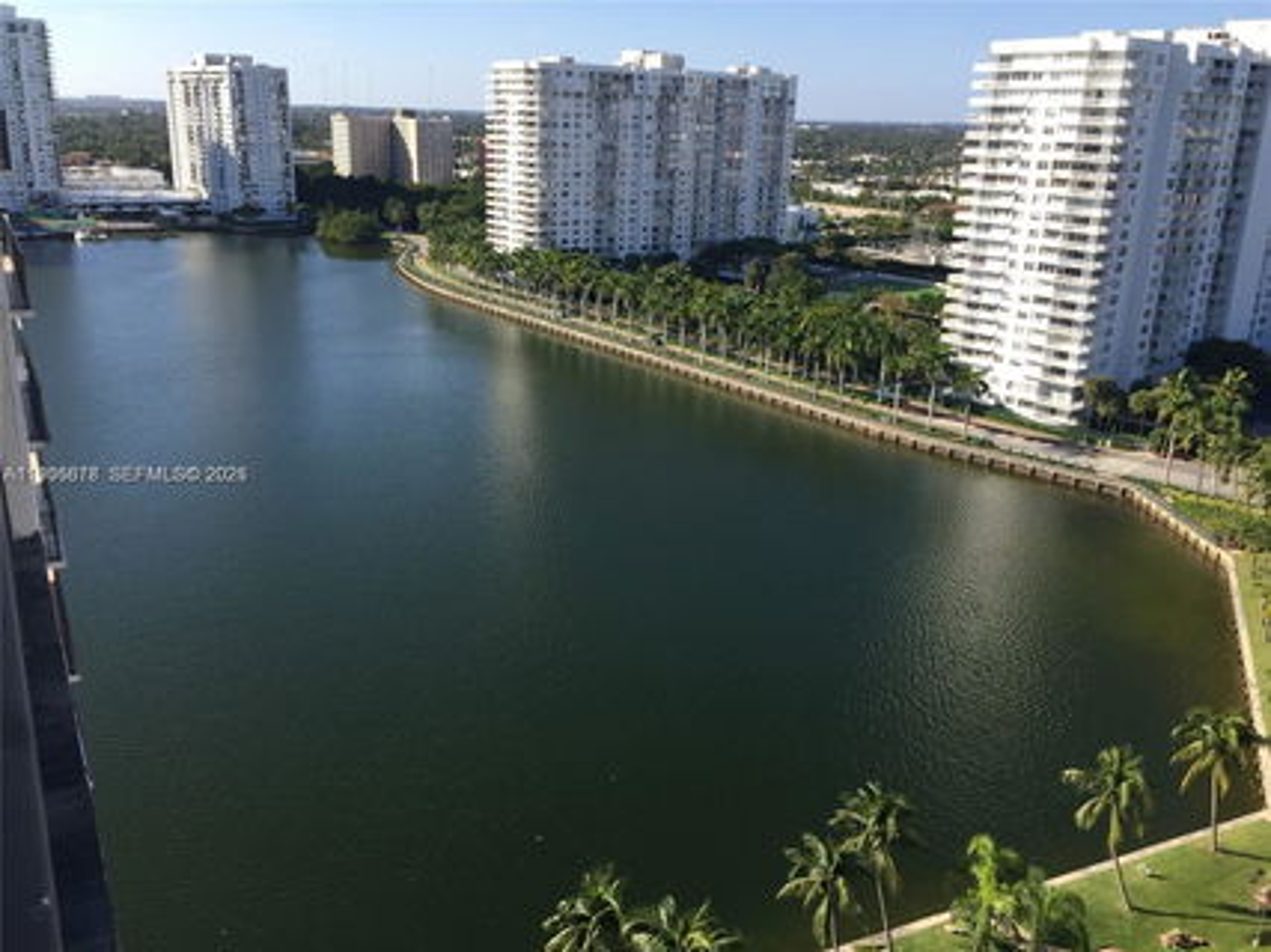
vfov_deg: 48.2
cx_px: 636
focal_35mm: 29
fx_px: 1064
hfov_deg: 61.7
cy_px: 476
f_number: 2.2
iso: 32
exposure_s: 1/1099
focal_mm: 4.15
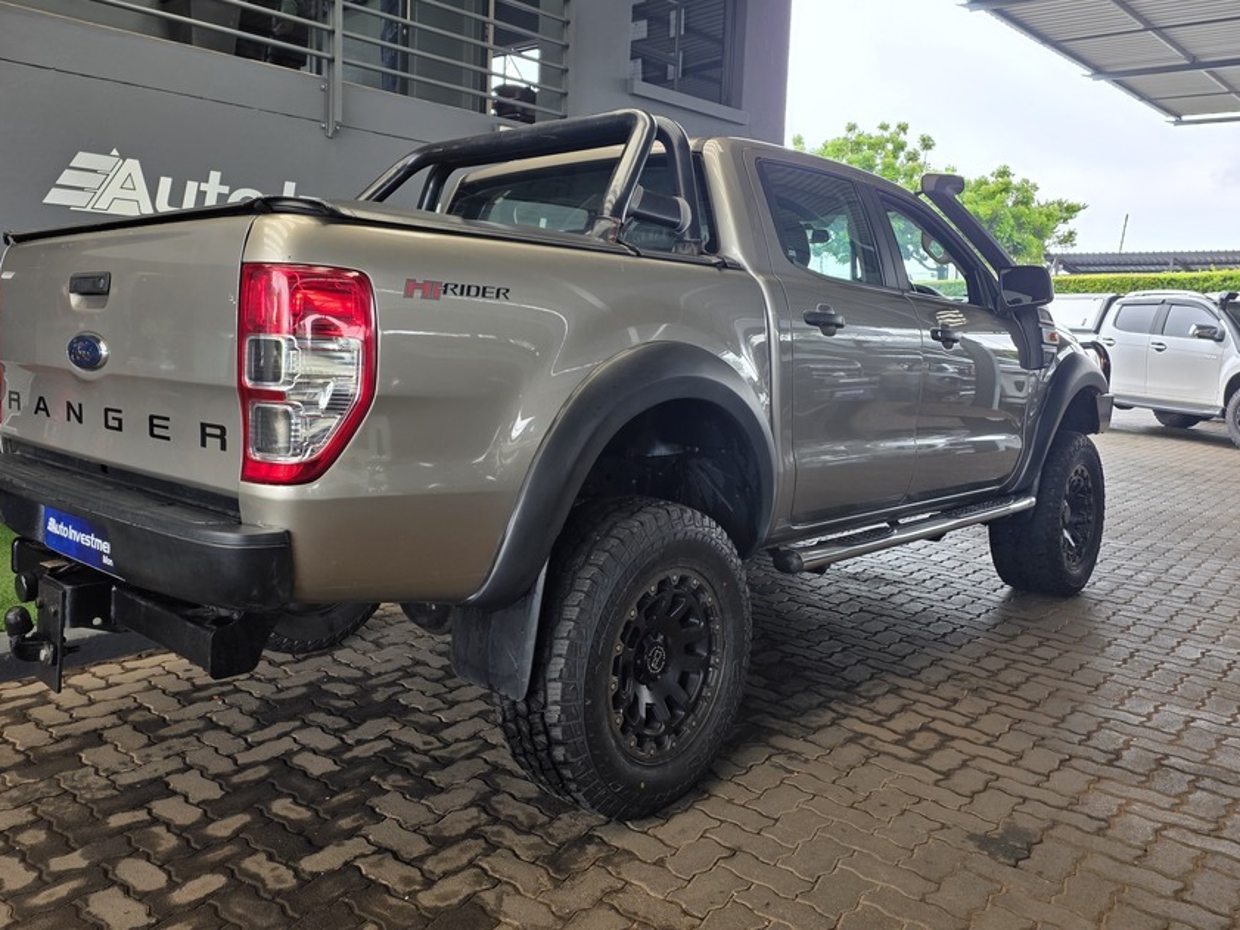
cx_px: 535
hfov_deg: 63.2
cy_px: 389
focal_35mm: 28
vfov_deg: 49.6
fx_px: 1003
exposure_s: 1/180
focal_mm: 6.25
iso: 50
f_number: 1.7
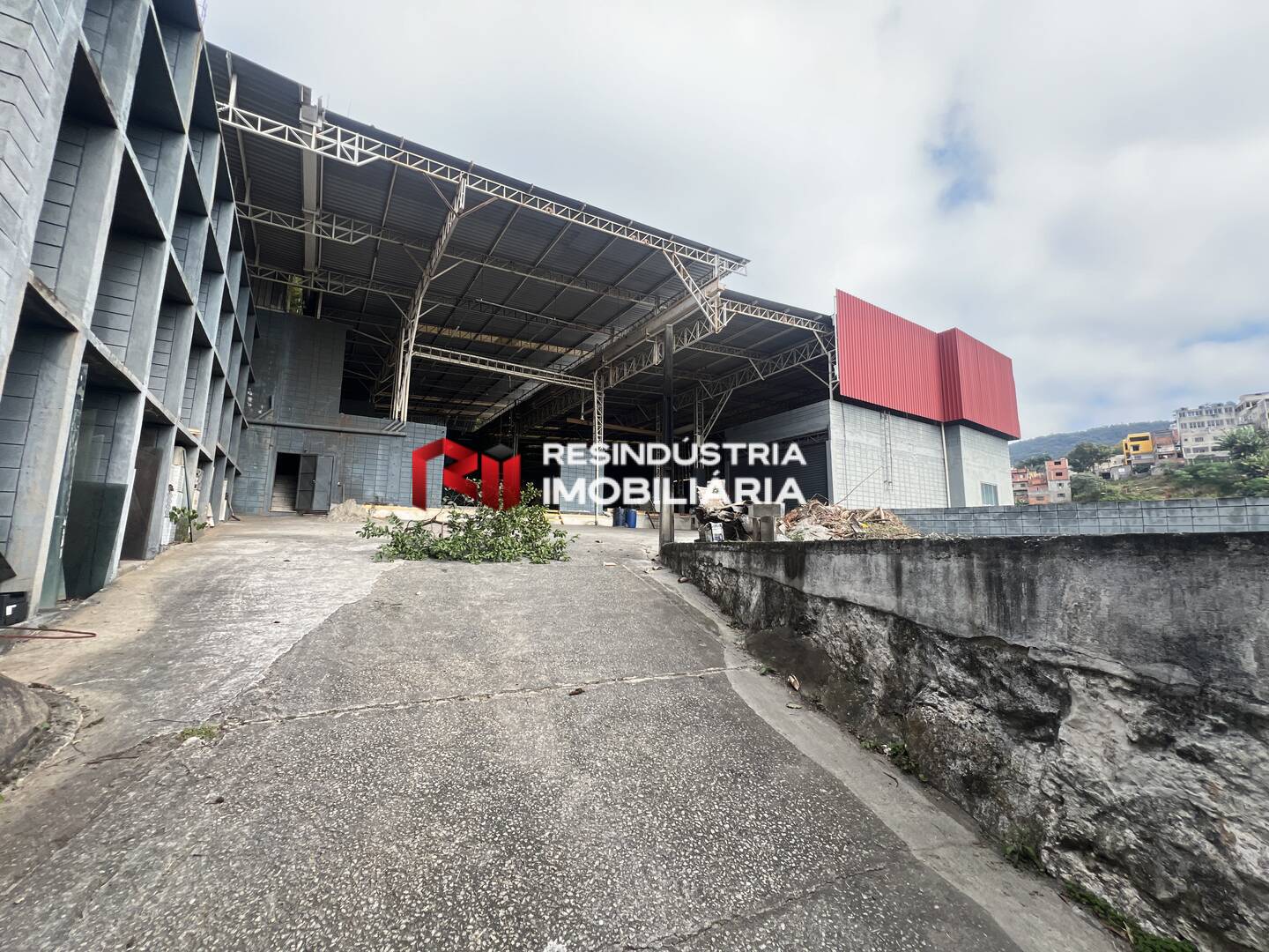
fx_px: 477
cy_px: 476
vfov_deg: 89.9
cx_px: 634
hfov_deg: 106.2
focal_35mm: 13
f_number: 1.8
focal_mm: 1.57
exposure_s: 1/337
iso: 32
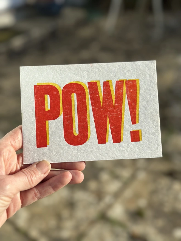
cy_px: 120
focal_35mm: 48
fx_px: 335
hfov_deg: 30.3
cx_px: 90
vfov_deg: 39.7
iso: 80
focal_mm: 6.86
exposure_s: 1/6211
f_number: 1.78
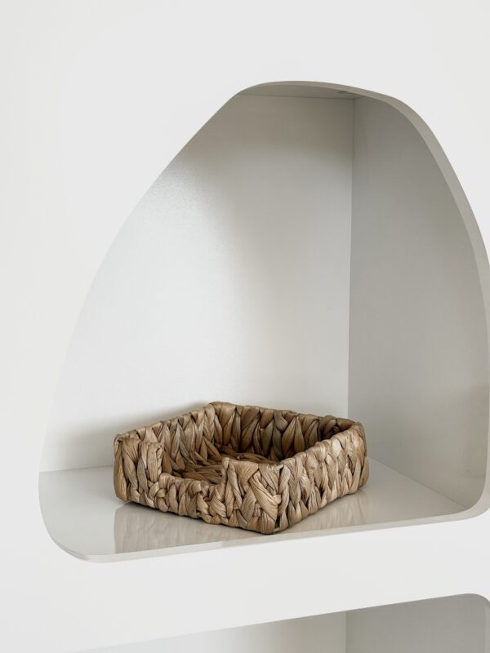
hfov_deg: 30.3
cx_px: 245
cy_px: 326
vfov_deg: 39.7
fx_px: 906
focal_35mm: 48
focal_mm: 6.76
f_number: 1.78
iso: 50
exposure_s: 1/122
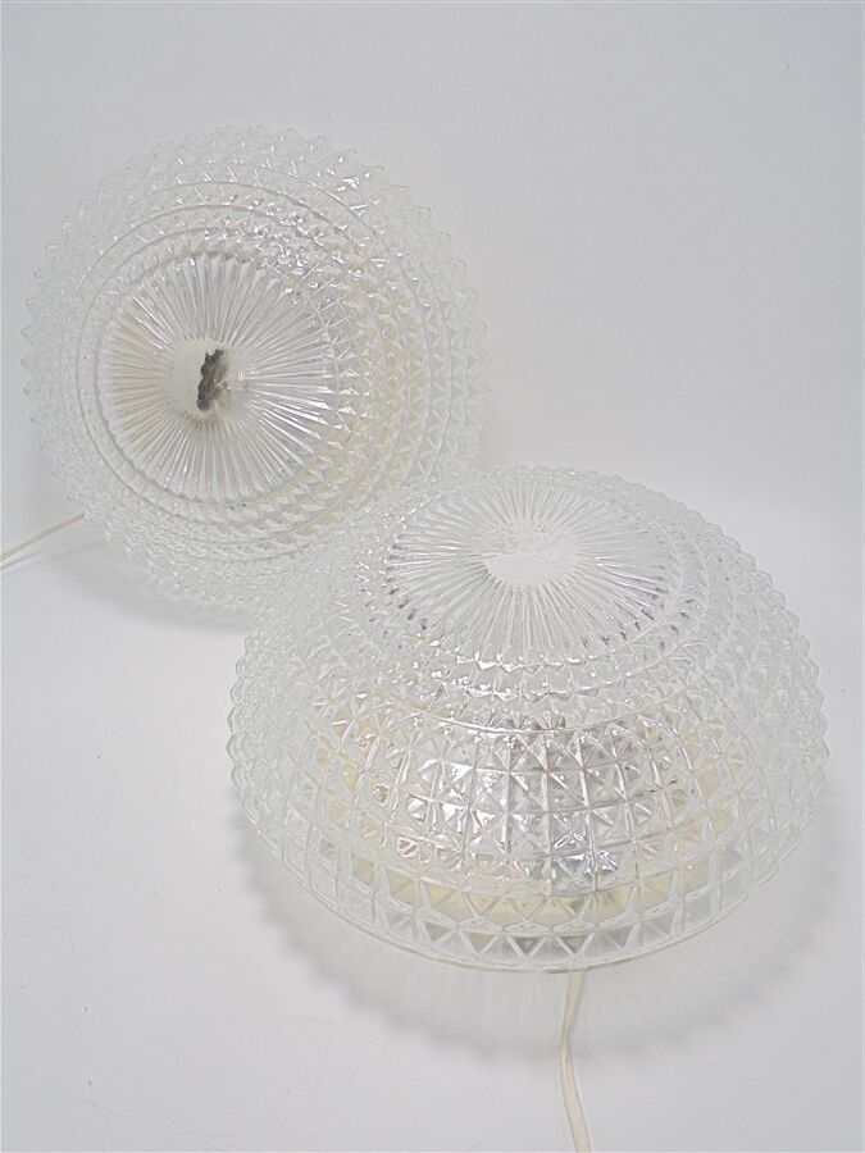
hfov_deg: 48.2
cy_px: 576
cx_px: 432
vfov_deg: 61.7
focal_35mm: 29
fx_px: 966
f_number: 3.7
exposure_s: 1/60
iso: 100
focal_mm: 5.3
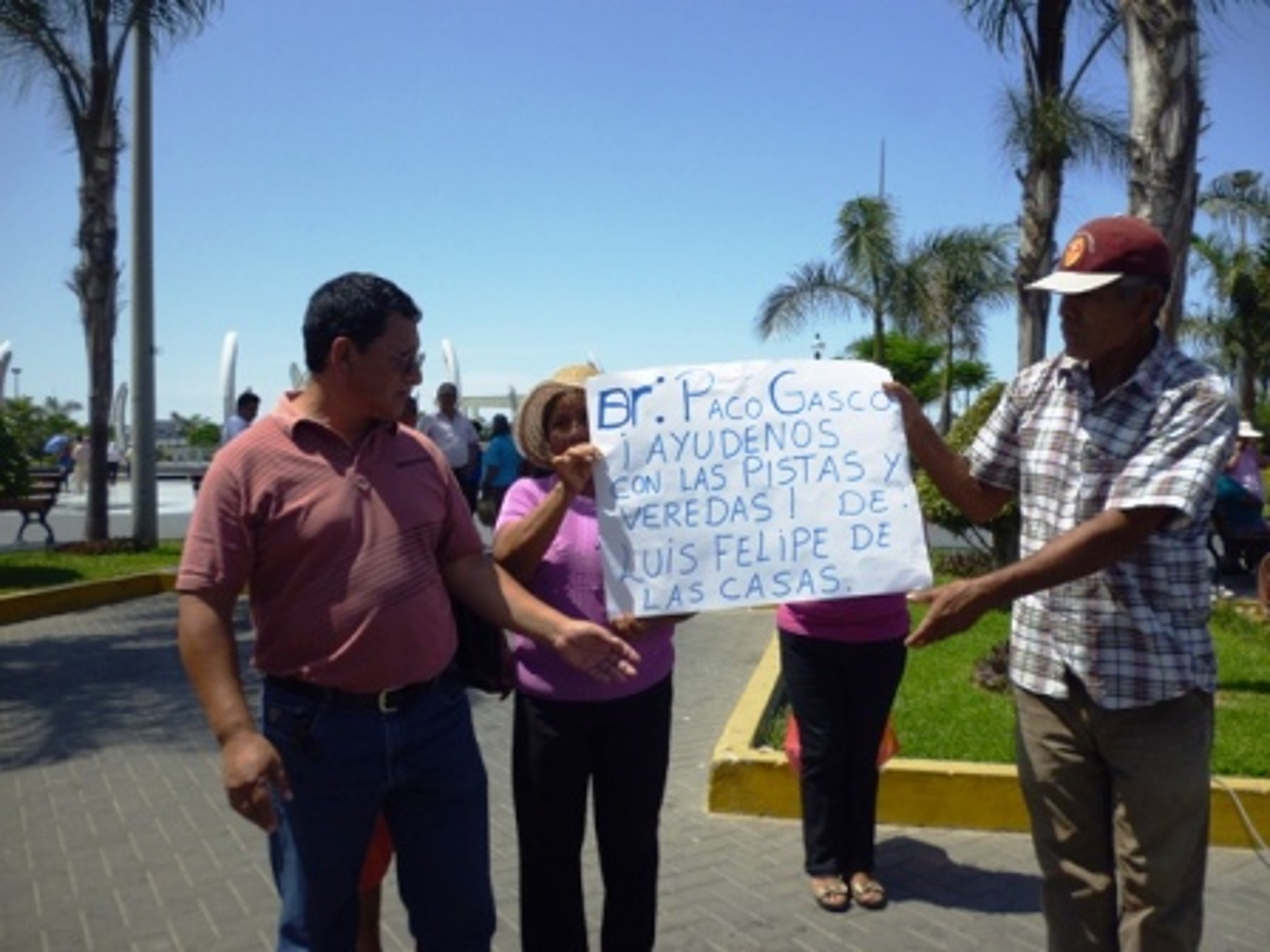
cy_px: 476
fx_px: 1027
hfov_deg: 63.4
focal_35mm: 28
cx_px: 635
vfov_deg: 49.7
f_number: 9
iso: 100
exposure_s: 1/200
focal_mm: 5
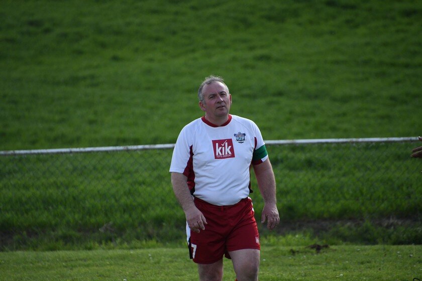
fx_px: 7033
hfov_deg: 3.4
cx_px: 211
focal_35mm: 600
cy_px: 140
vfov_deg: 2.3
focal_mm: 400
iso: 1250
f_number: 6.3
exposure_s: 1/2500
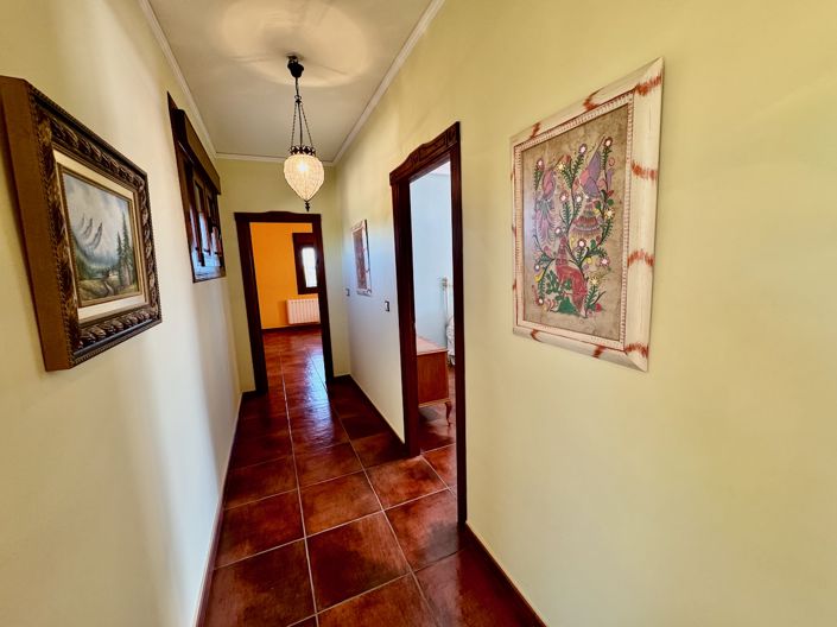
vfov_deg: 85.6
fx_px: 338
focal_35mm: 14
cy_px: 314
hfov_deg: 102.1
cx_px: 418
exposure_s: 1/100
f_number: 2.2
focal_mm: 2.22
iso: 160
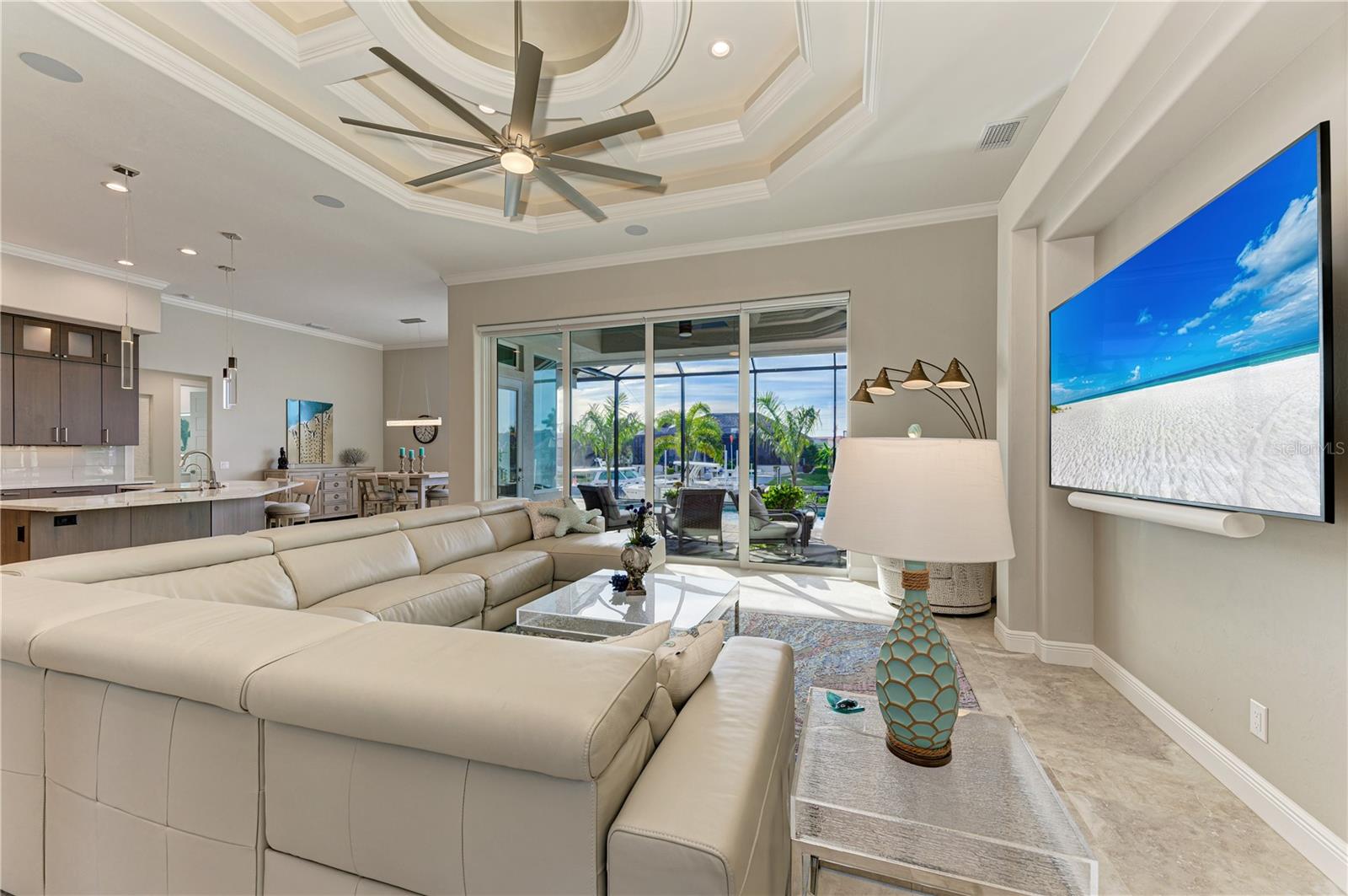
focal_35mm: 14
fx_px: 524
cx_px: 674
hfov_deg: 104.3
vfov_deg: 81.1
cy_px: 448
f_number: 9
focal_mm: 14
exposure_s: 1/30
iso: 200
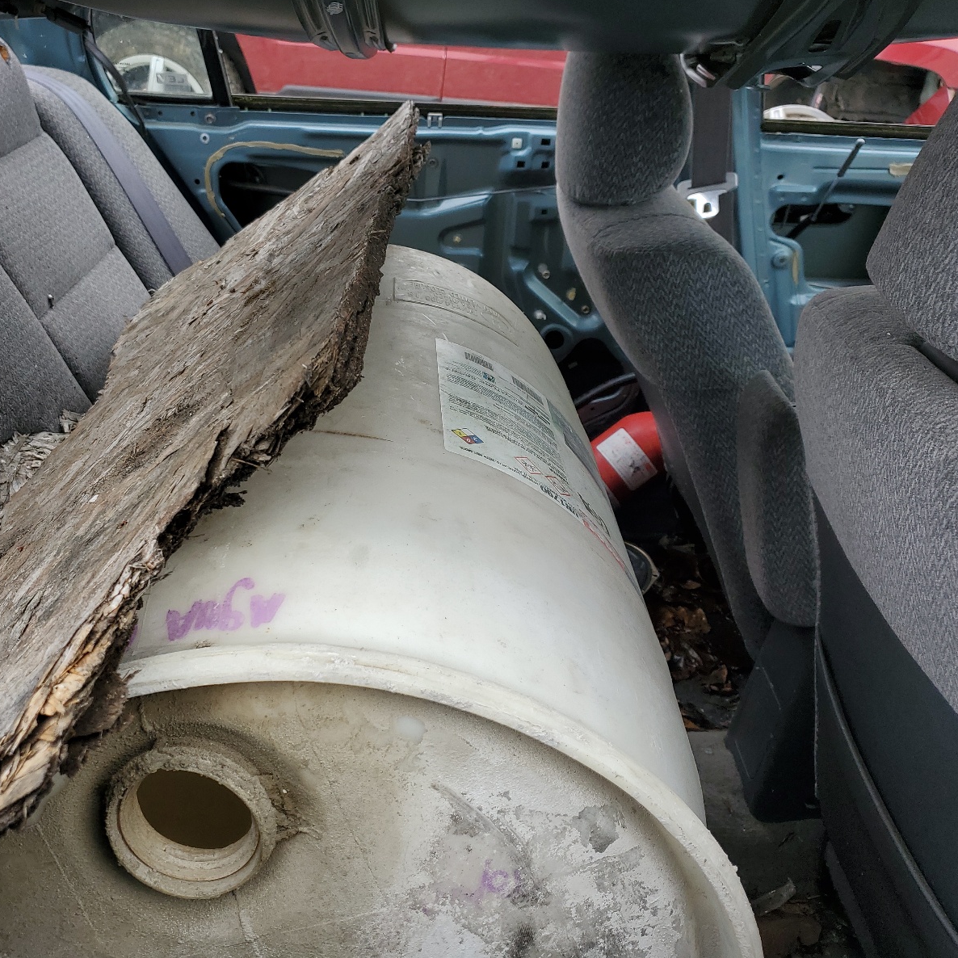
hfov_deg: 52.0
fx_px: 971
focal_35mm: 31
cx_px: 366
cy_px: 476
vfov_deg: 52.5
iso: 50
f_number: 1.5
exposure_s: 1/303
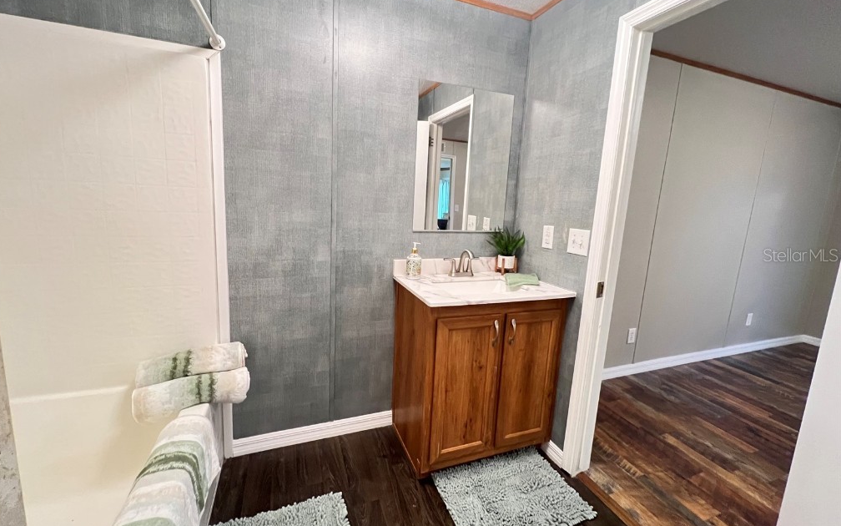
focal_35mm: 14
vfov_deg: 78.6
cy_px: 255
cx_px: 415
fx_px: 321
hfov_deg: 105.3
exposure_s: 1/40
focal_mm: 1.57
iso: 800
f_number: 1.8
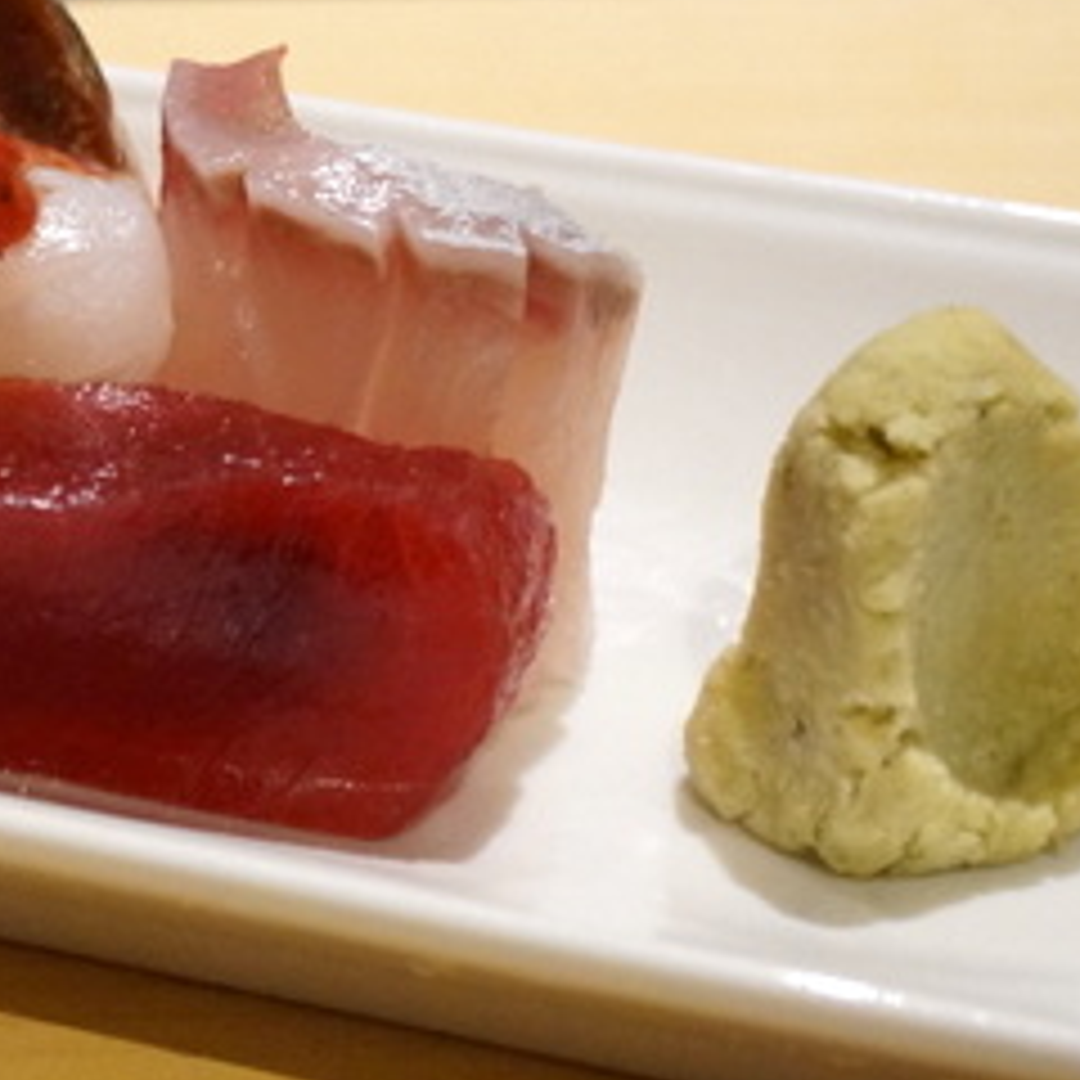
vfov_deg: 16.5
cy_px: 308
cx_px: -243
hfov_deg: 15.9
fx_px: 3711
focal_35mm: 105
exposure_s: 1/40
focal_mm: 31
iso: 3200
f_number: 5
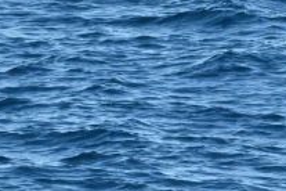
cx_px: -204
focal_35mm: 811
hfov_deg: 2.5
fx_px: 6442
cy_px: 363
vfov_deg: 1.7
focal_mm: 210
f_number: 18
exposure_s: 1/1600
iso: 3200
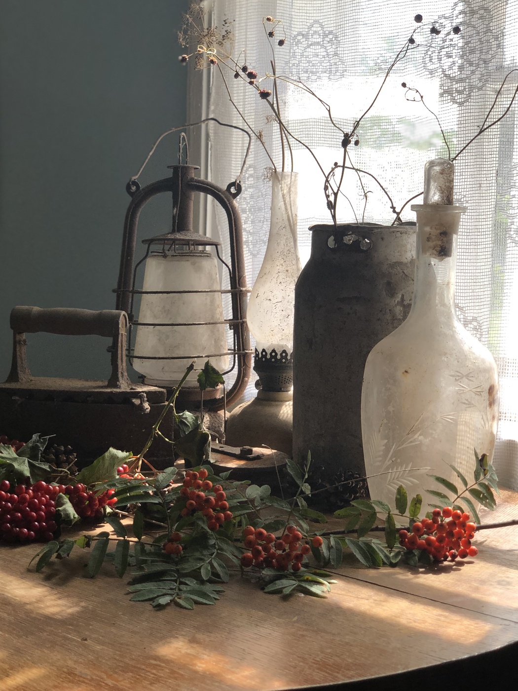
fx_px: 1038
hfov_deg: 28.0
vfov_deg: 36.8
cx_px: 259
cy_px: 346
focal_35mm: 52
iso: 25
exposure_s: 1/120
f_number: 2.4
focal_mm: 6
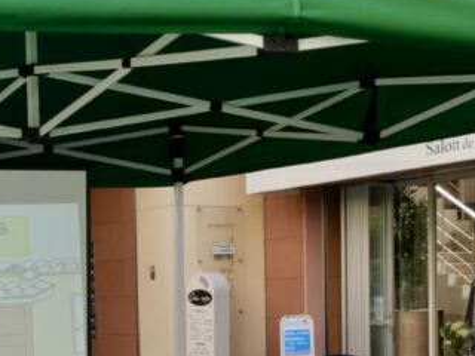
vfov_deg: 16.6
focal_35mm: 87
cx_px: -30
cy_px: 366
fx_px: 1194
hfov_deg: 21.5
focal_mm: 20
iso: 800
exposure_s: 1/60
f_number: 18
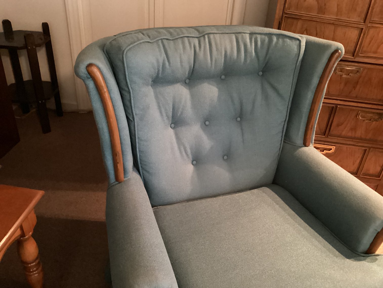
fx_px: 343
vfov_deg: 45.4
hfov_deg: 58.3
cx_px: 192
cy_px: 144
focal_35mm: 31
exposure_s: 1/17
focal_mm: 3.3
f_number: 2.4
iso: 800
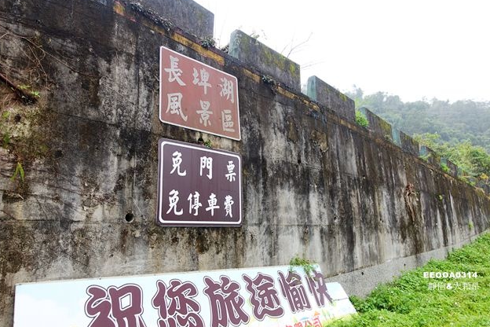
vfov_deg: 51.3
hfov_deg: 71.5
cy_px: 158
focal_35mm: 25
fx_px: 340
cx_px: 243
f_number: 2.8
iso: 125
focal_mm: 8.8
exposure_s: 1/60
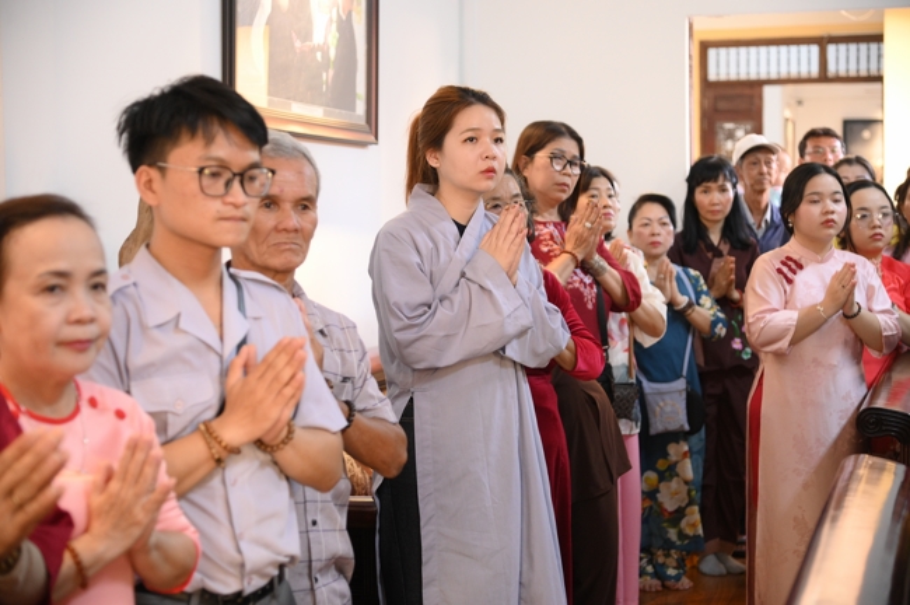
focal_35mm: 70
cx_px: 455
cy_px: 302
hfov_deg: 28.9
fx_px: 1768
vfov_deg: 19.4
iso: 3200
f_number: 4
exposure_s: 1/125
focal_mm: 70
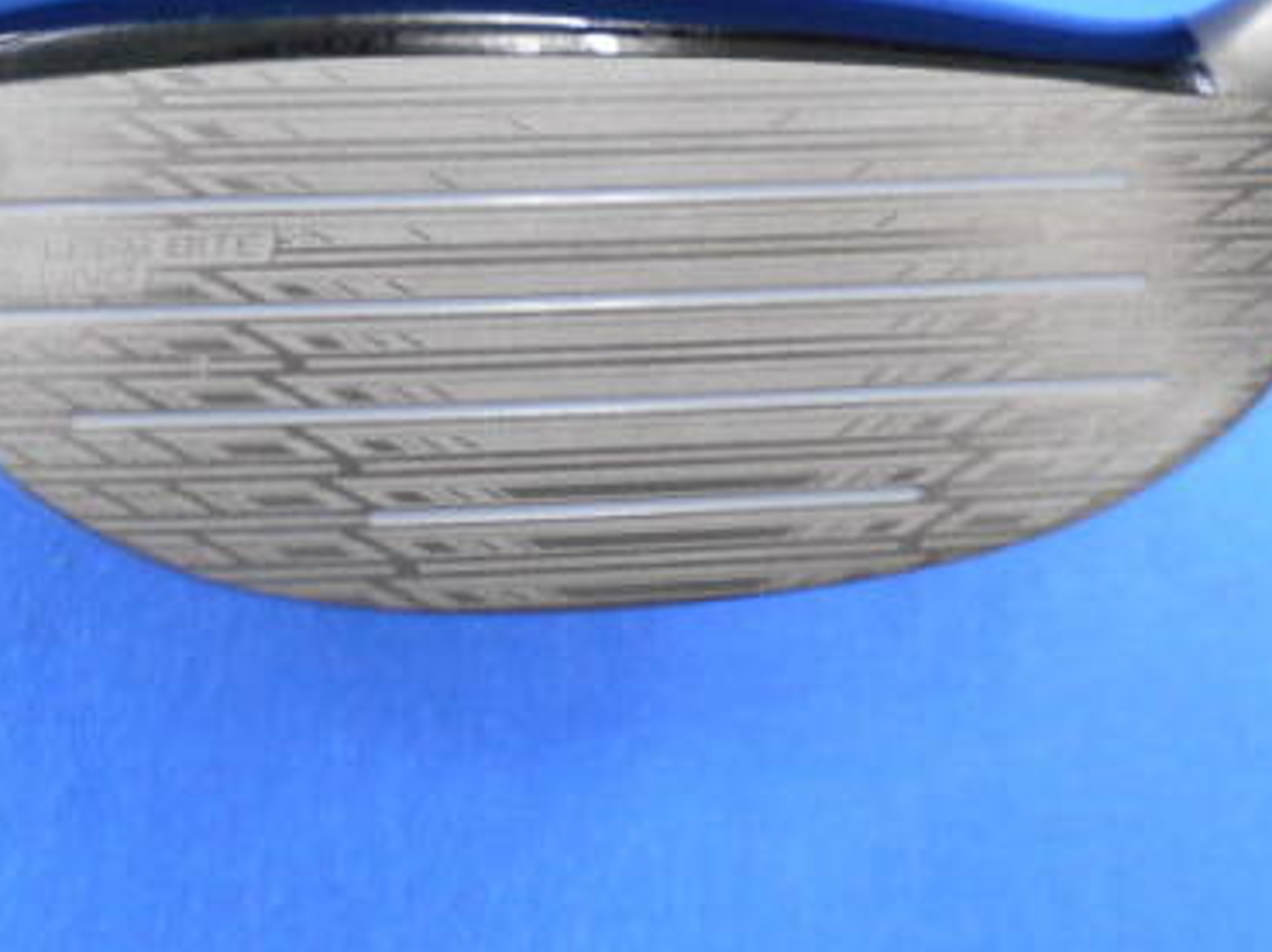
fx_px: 1652
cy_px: 189
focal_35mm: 45
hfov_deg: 42.1
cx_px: 595
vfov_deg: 31.3
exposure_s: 1/25
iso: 400
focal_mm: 4.6
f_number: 3.2
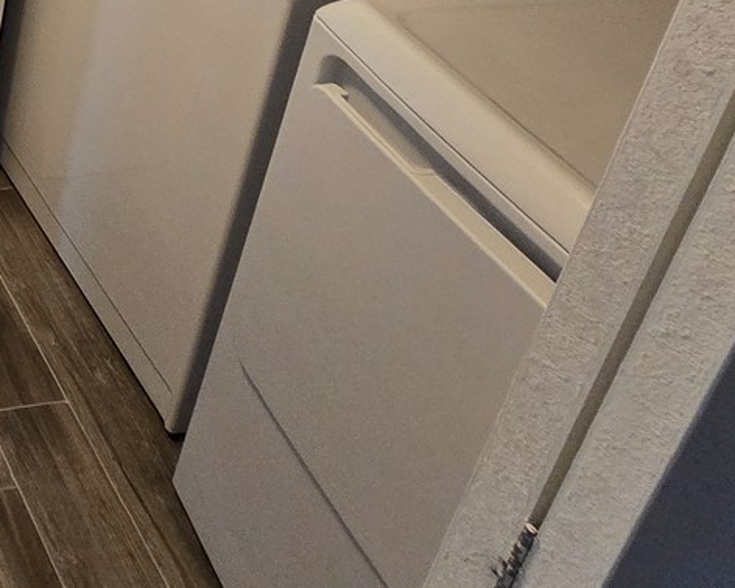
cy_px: -258
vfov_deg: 26.7
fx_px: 936
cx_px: -333
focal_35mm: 43
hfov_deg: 29.2
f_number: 2.2
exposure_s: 1/60
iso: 400
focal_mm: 2.2
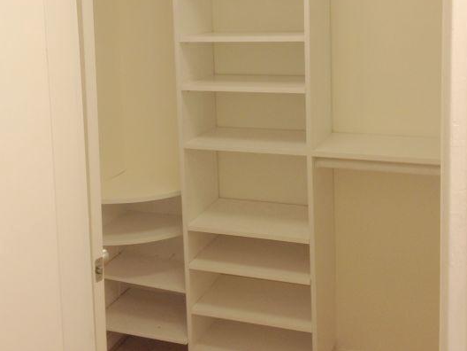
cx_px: 226
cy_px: 87
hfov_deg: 36.2
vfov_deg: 27.1
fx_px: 715
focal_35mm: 53
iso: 50
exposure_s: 1/30
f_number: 2.4
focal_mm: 4.28
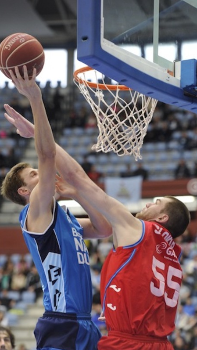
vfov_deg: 14.6
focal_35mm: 147
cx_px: 81
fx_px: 1364
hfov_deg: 8.3
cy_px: 175
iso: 2500
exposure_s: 1/800
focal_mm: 140
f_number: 4
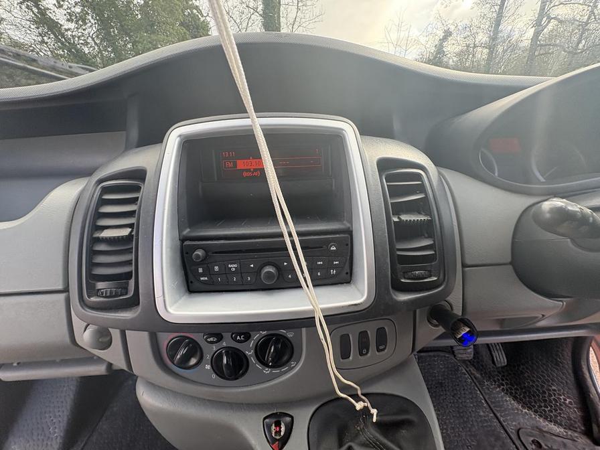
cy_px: 225
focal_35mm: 14
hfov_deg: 102.1
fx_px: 243
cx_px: 300
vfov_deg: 85.7
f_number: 2.2
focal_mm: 2.22
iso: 80
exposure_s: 1/130
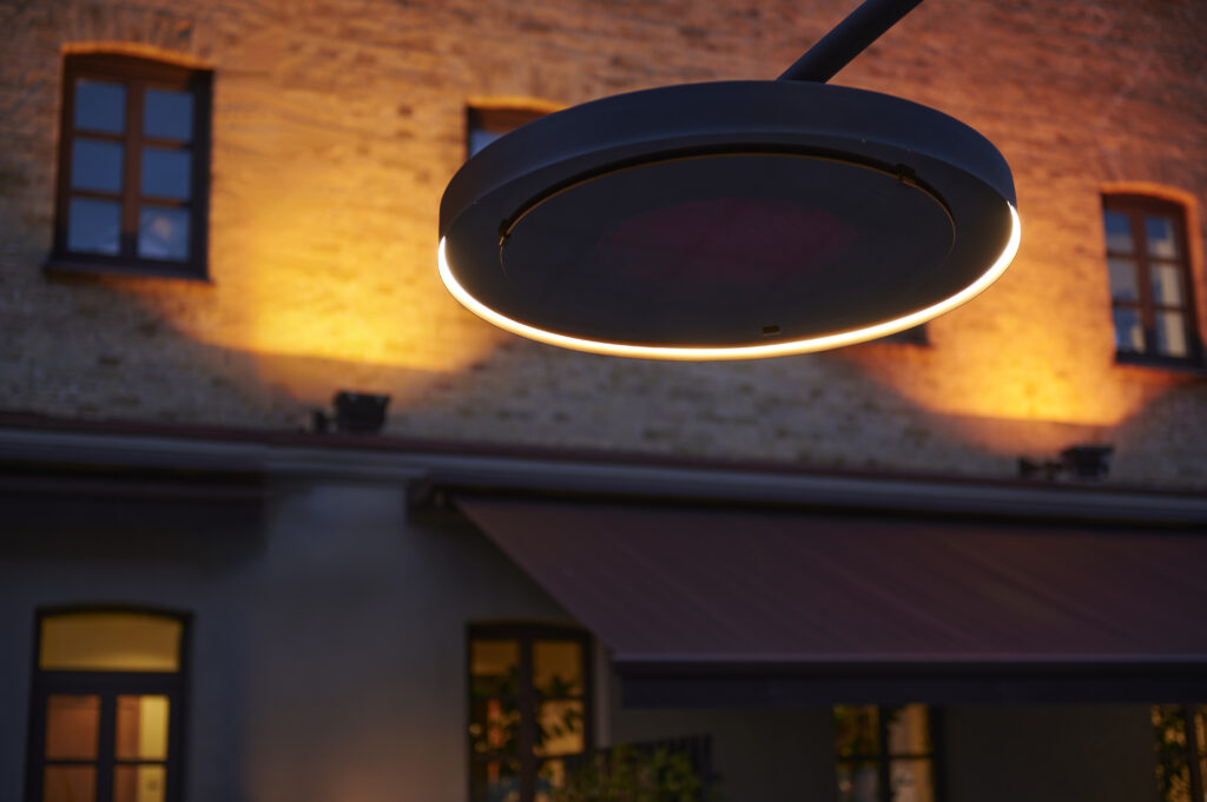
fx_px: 1742
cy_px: 401
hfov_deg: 38.2
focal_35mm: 52
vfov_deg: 25.9
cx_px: 604
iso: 100
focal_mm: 52
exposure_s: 1/13
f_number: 2.8
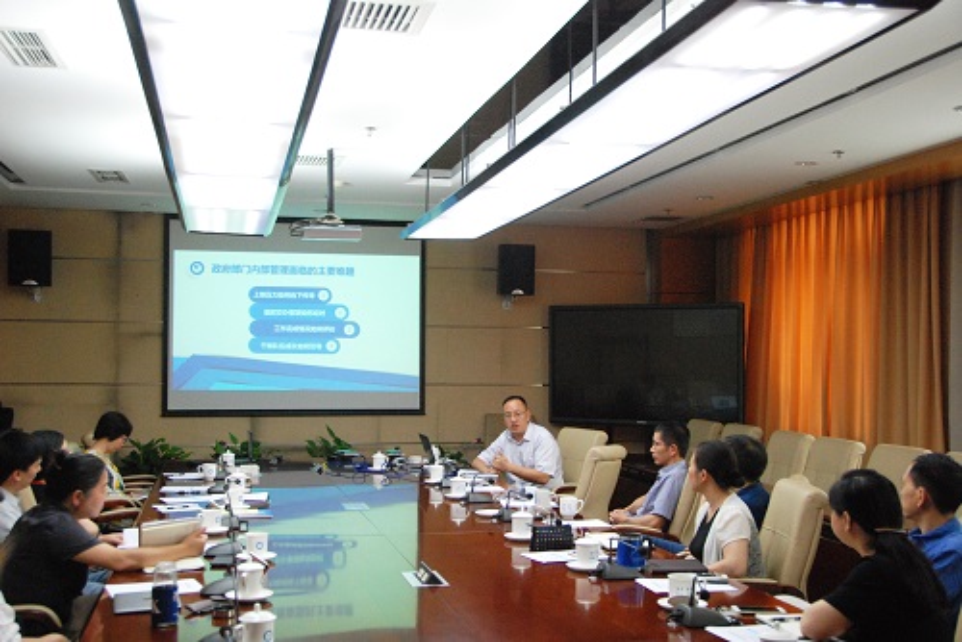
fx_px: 1083
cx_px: 481
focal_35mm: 40
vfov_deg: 33.1
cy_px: 321
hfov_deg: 47.9
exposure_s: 1/80
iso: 1600
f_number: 4.5
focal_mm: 27
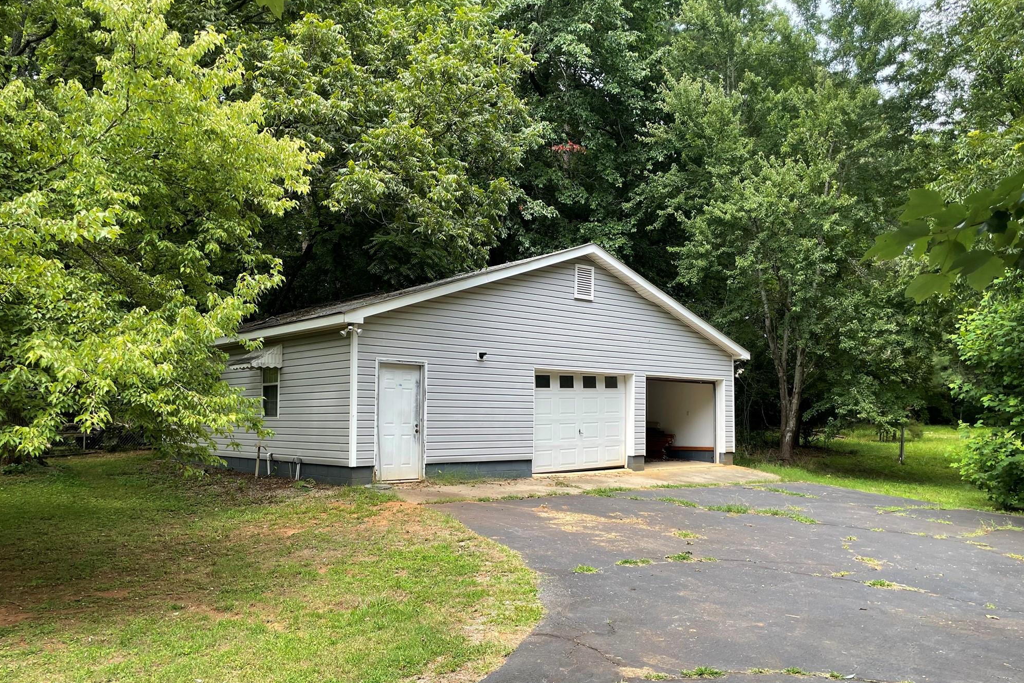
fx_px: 796
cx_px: 511
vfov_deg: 46.3
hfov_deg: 65.5
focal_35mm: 28
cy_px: 392
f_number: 1.6
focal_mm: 4.2
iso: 32
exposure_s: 1/596
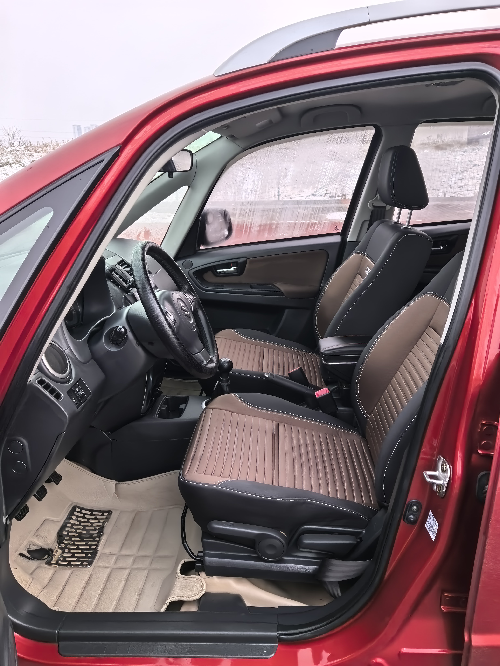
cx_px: 250
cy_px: 333
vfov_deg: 65.3
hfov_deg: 51.4
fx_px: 520
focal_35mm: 27
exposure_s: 1/2119
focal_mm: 5.35
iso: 50
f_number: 1.8
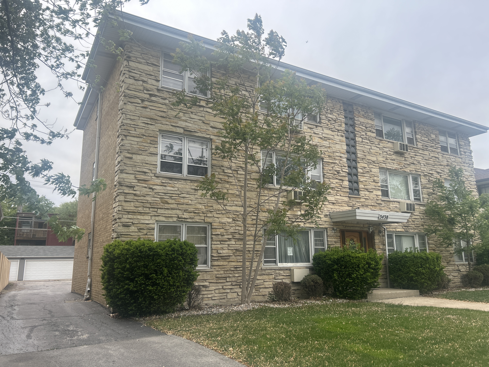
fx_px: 367
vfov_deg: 53.1
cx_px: 244
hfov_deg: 67.3
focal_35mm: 26
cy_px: 184
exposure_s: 1/1808
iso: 50
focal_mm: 5.7
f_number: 1.5
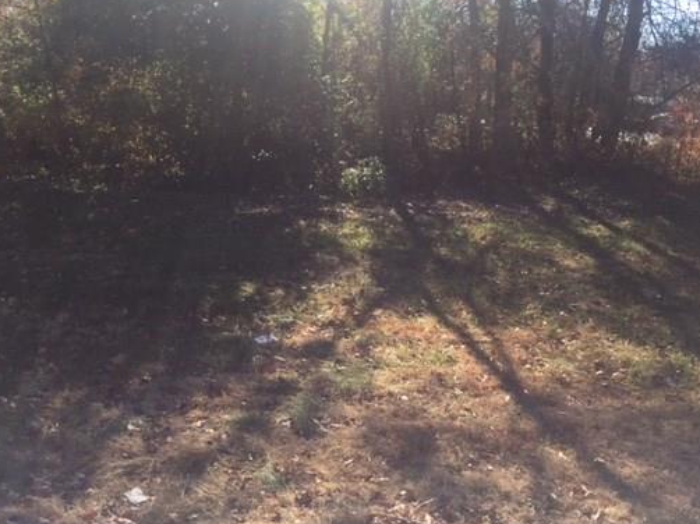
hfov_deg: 50.2
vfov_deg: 38.6
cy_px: 227
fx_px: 748
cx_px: 342
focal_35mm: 37
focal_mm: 4.15
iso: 32
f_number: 2.2
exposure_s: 1/942
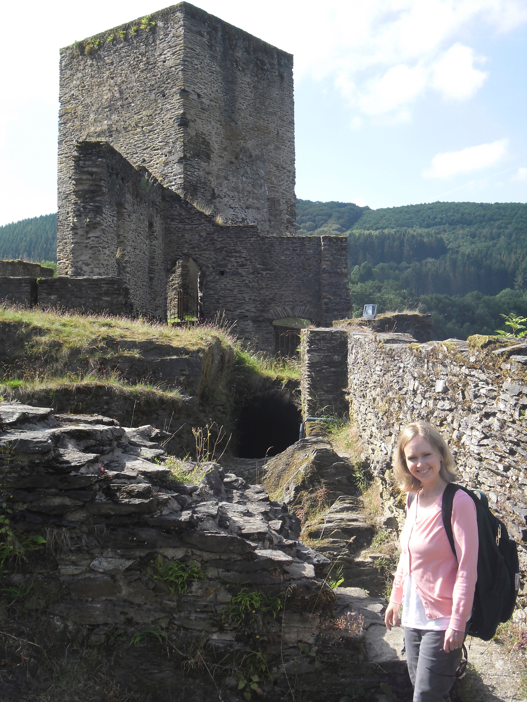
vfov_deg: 42.9
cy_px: 351
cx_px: 264
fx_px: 893
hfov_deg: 32.9
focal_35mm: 44
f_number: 4.5
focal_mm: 7.8
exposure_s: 1/189
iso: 80
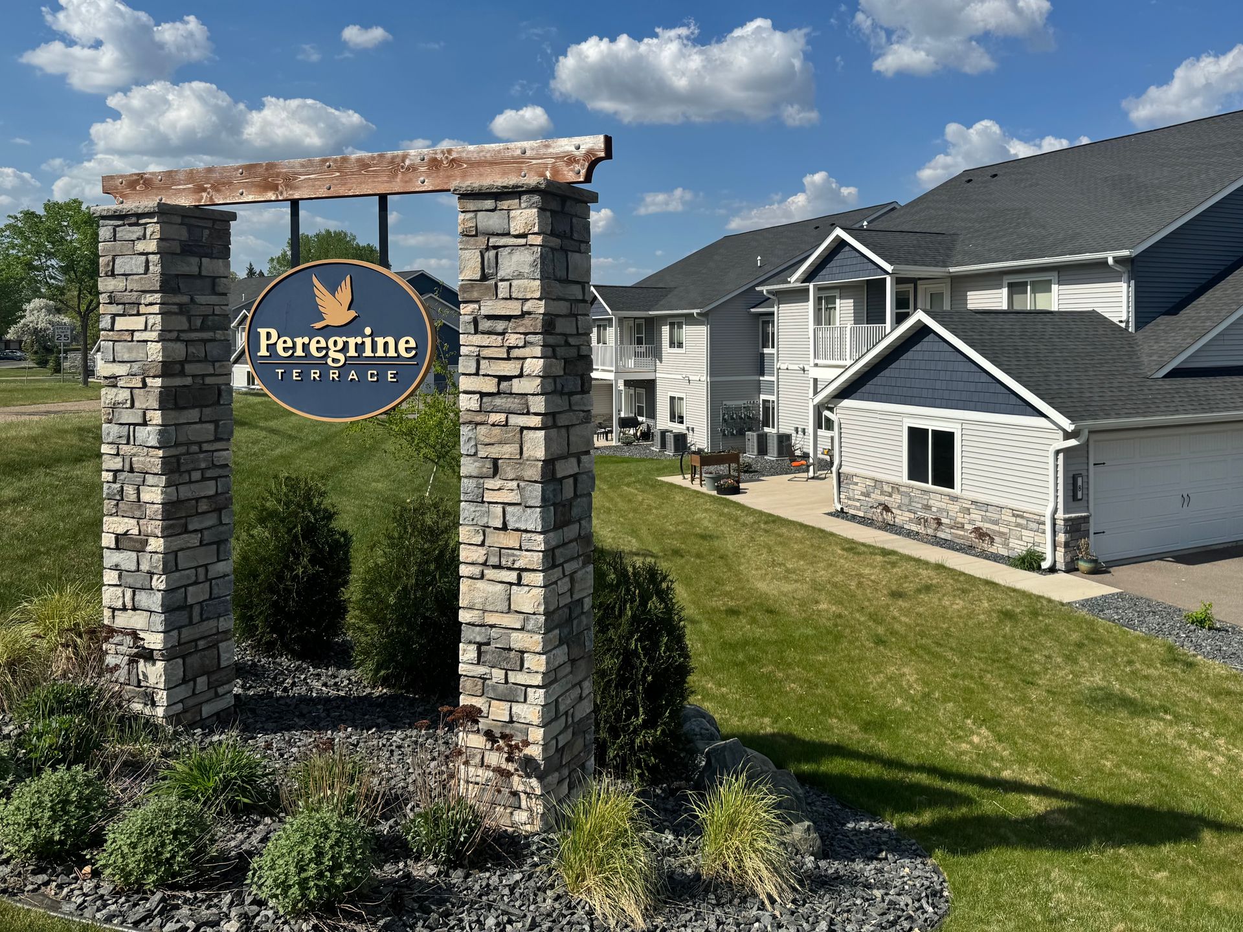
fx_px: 862
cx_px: 622
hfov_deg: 71.6
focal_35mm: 24
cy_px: 466
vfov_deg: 56.8
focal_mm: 6.76
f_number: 1.78
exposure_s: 1/7092
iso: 80
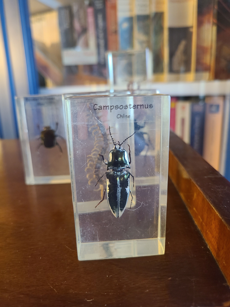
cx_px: 115
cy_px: 154
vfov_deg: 67.3
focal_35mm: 26
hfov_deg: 53.1
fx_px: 230
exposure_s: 1/33
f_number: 1.8
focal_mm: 5.4
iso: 640
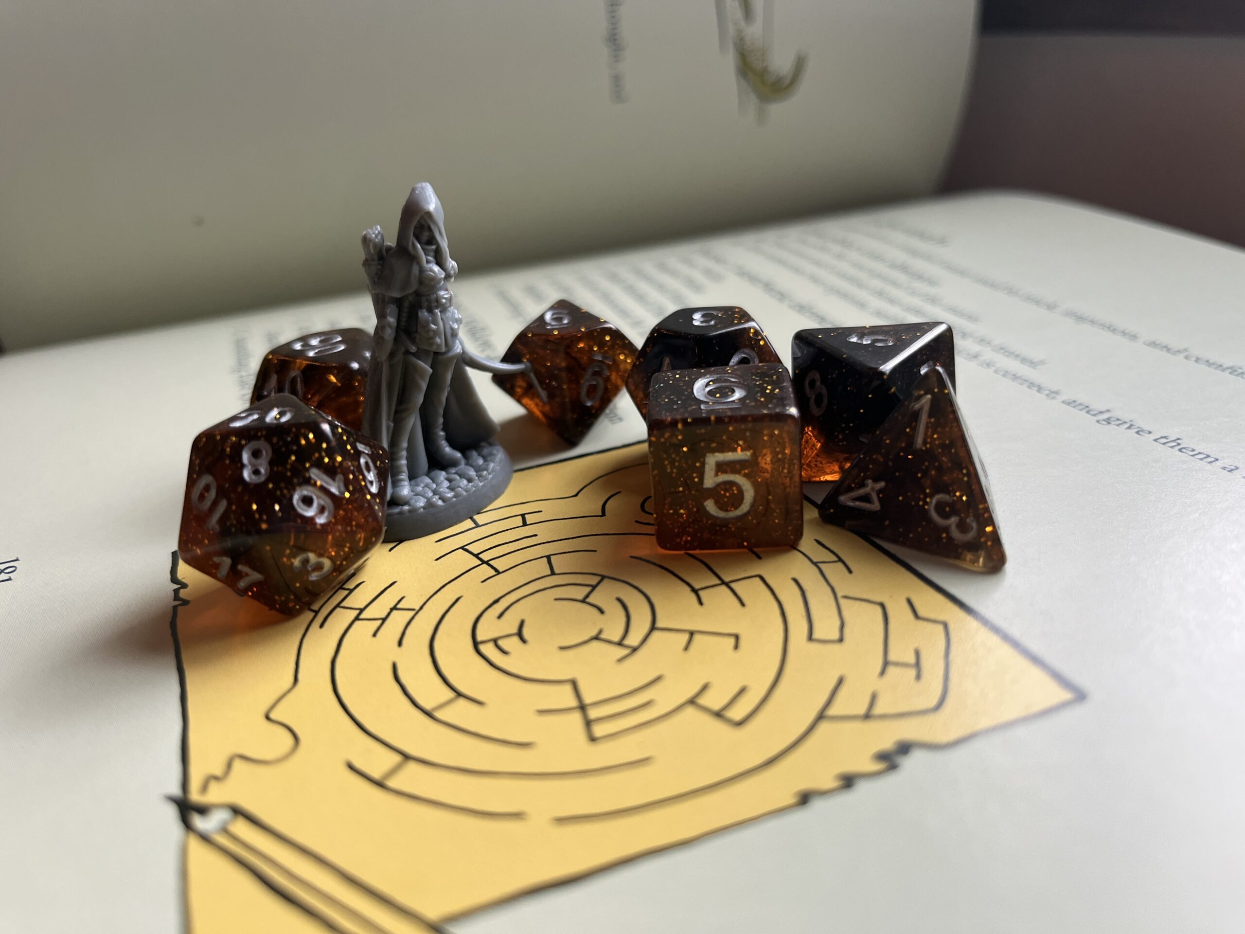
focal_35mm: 26
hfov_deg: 67.3
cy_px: 467
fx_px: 935
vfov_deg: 53.1
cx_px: 622
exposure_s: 1/120
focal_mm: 5.1
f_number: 1.6
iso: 100
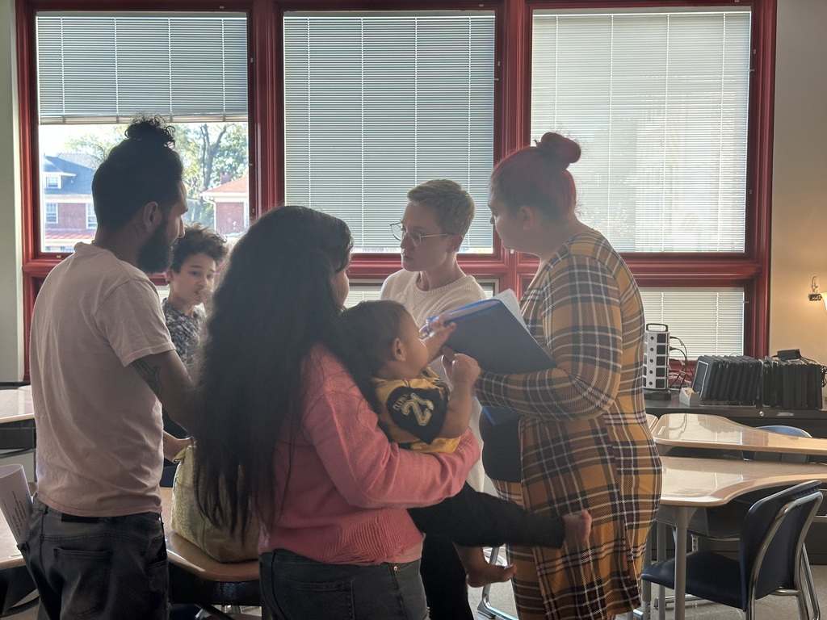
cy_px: 310
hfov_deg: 39.7
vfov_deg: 30.3
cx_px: 414
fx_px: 1147
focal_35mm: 48
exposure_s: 1/60
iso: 80
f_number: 1.78
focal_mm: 6.86
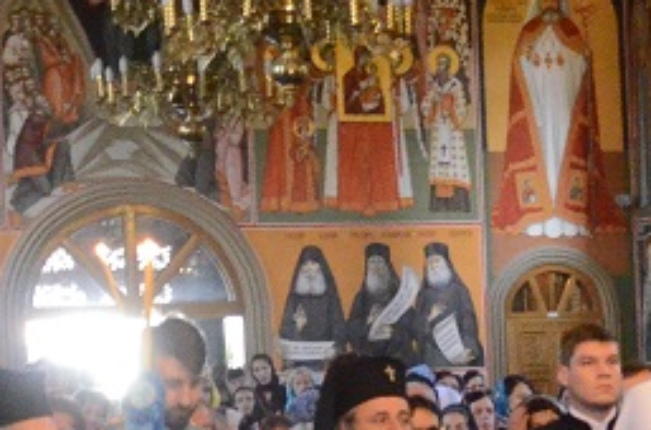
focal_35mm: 126
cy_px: 716
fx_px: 2273
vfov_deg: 10.3
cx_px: 932
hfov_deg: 15.2
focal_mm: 18
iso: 5000
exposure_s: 1/100
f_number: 3.5
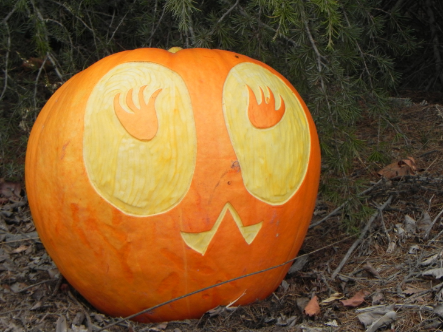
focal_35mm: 184
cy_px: 166
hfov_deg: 10.7
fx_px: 2355
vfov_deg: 8.1
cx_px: 222
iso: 160
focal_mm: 32.7
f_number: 5.6
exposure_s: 1/220
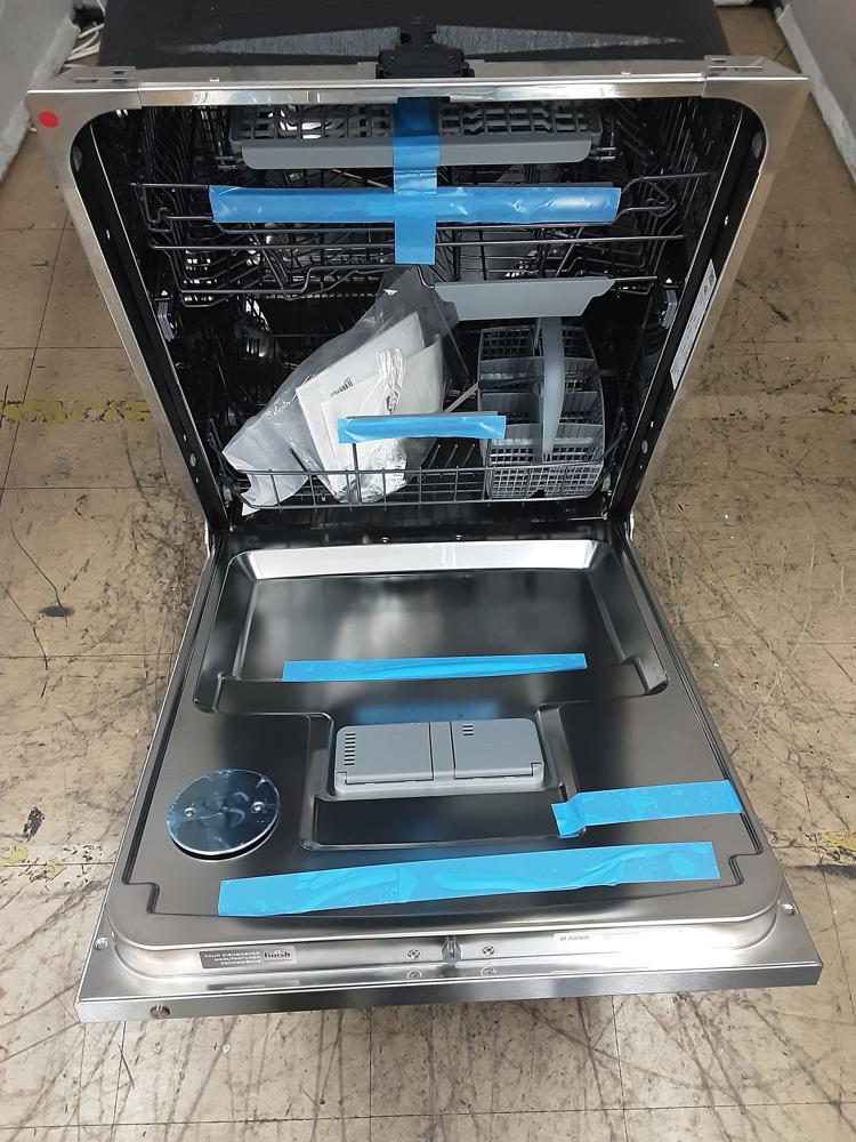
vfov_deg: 63.4
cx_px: 428
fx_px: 923
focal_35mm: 28
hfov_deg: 49.7
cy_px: 571
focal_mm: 2.9
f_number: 1.9
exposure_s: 1/25
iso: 160
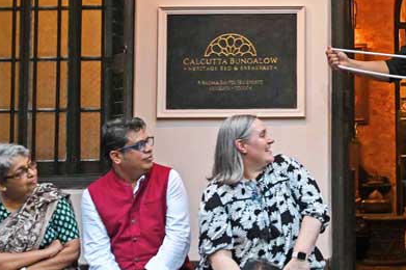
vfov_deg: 14.8
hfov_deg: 21.2
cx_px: 425
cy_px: 58
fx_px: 1037
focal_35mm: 92
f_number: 5.6
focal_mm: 40
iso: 2000
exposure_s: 1/60
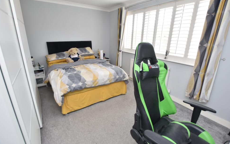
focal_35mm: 16
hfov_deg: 97.8
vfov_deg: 71.2
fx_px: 100
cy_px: 70
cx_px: 114
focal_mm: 10
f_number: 3.5
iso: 100
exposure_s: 1/15
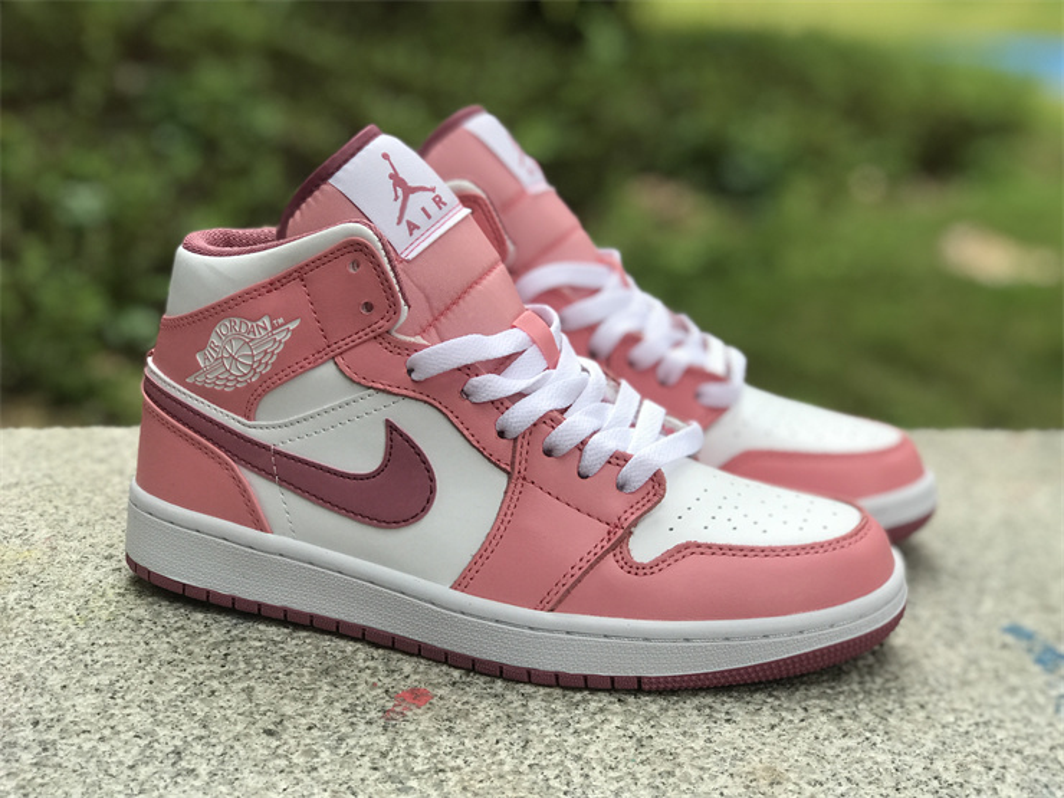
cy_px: 399
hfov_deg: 33.8
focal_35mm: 57
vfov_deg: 25.7
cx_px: 532
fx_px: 1752
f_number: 2.8
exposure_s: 1/50
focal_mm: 6.6
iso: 25
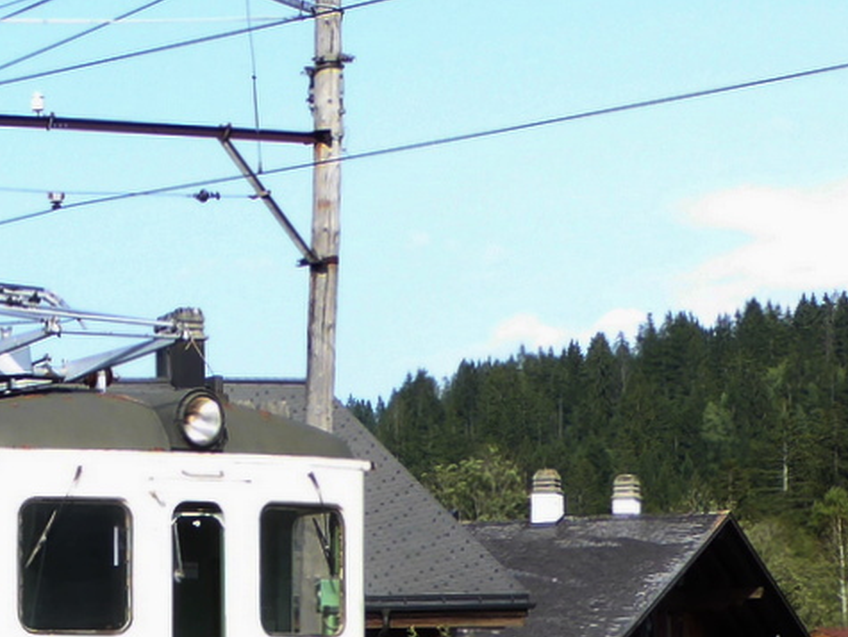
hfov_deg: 13.3
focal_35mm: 144
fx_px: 3530
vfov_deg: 10.2
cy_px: 689
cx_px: -214
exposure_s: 1/250
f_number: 4.1
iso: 80
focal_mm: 9.6
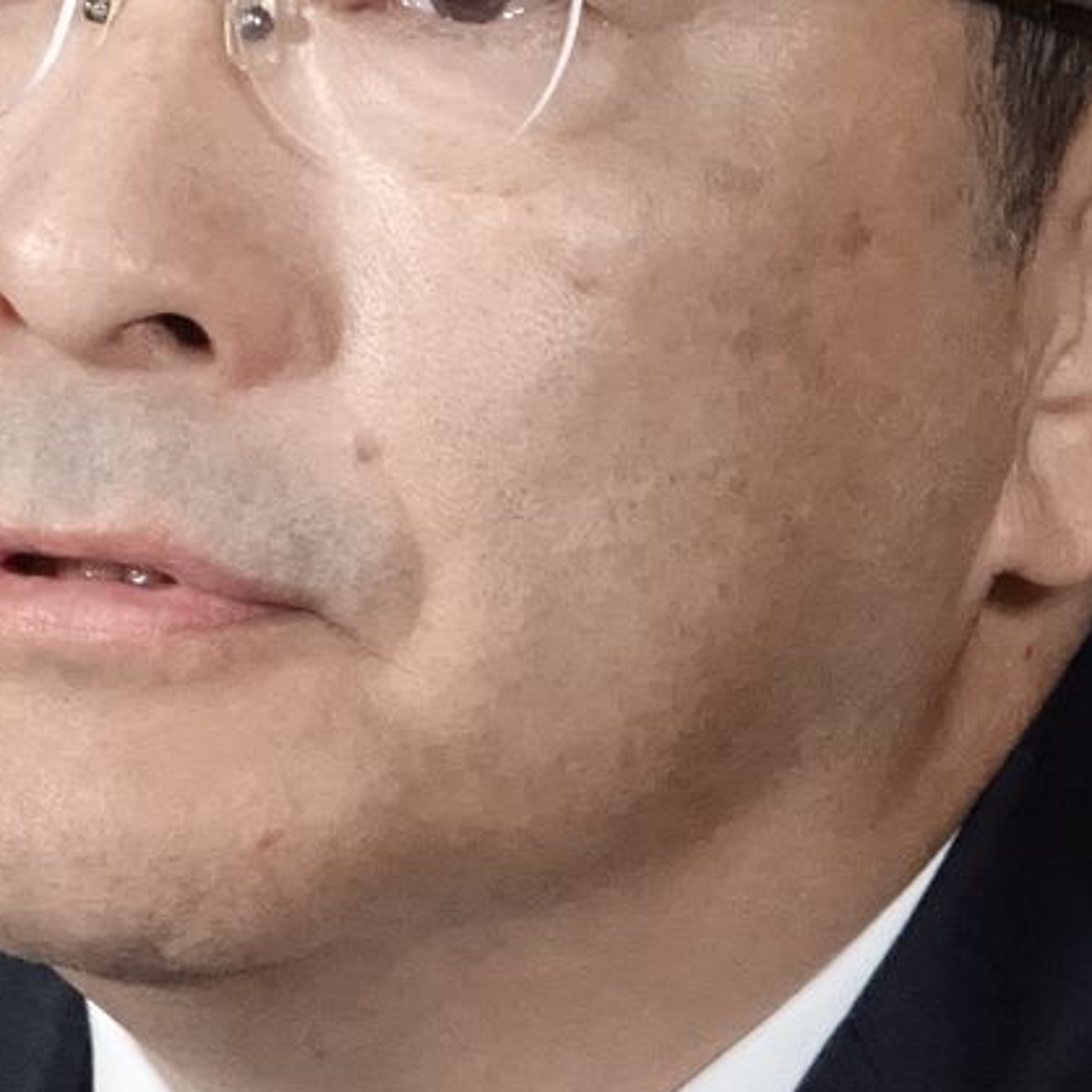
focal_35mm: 1826
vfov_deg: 1.0
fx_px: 65171
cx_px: 524
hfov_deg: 1.0
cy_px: 313
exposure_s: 1/1000
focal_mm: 171.89
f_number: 4
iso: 5000
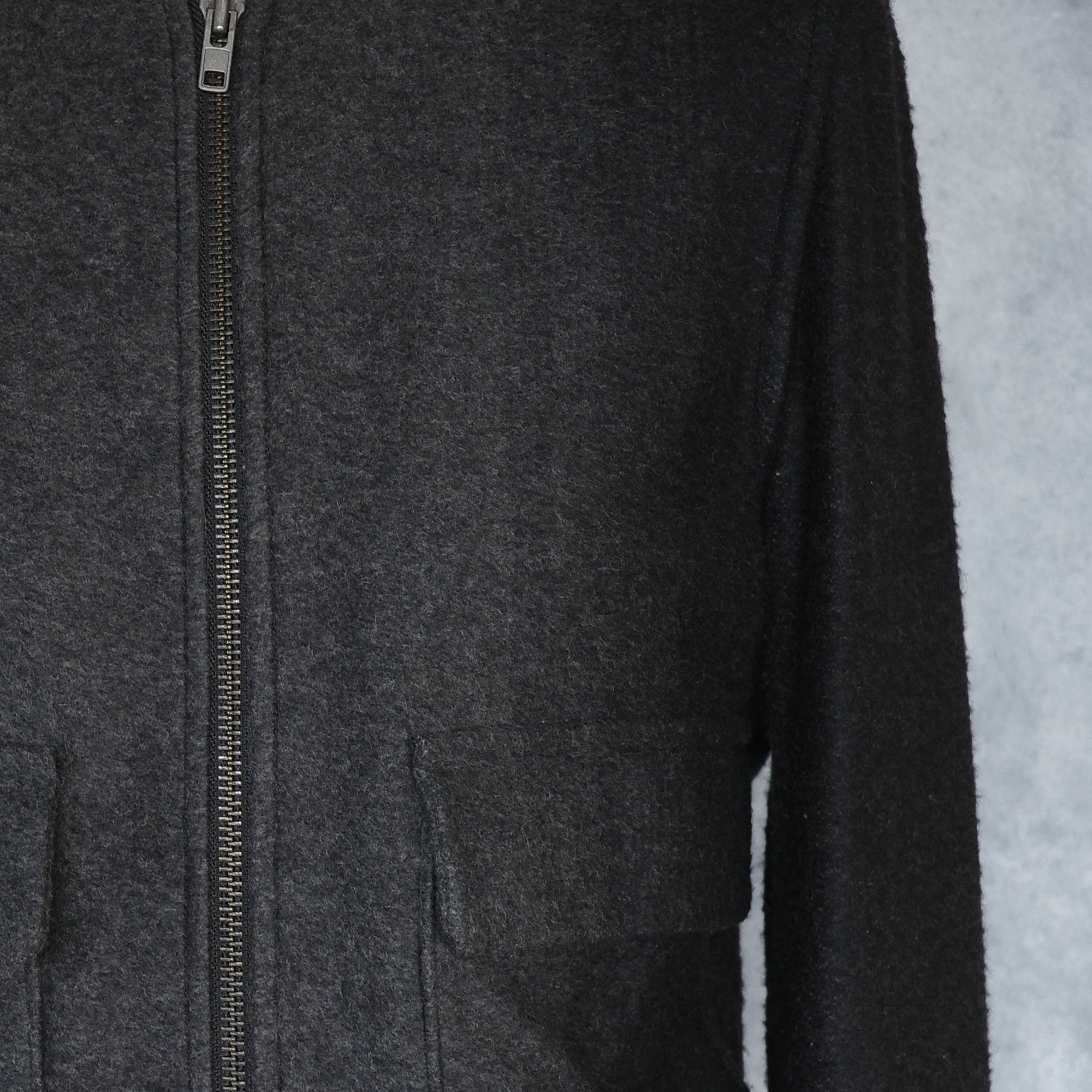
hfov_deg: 16.9
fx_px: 3640
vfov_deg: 17.0
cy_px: 698
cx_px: 218
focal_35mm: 102
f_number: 2.8
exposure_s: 1/40
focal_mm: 26
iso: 500
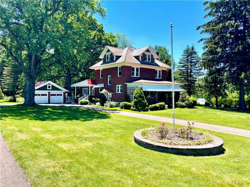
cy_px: 94
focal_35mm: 26
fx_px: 188
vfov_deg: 53.1
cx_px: 125
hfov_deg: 67.3
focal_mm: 5.1
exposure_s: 1/1403
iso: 32
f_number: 1.6
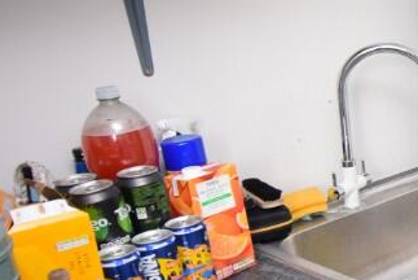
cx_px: 635
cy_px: 148
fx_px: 662
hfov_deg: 25.6
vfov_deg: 23.8
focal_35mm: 57
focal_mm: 12
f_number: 4
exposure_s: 1/60
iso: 450
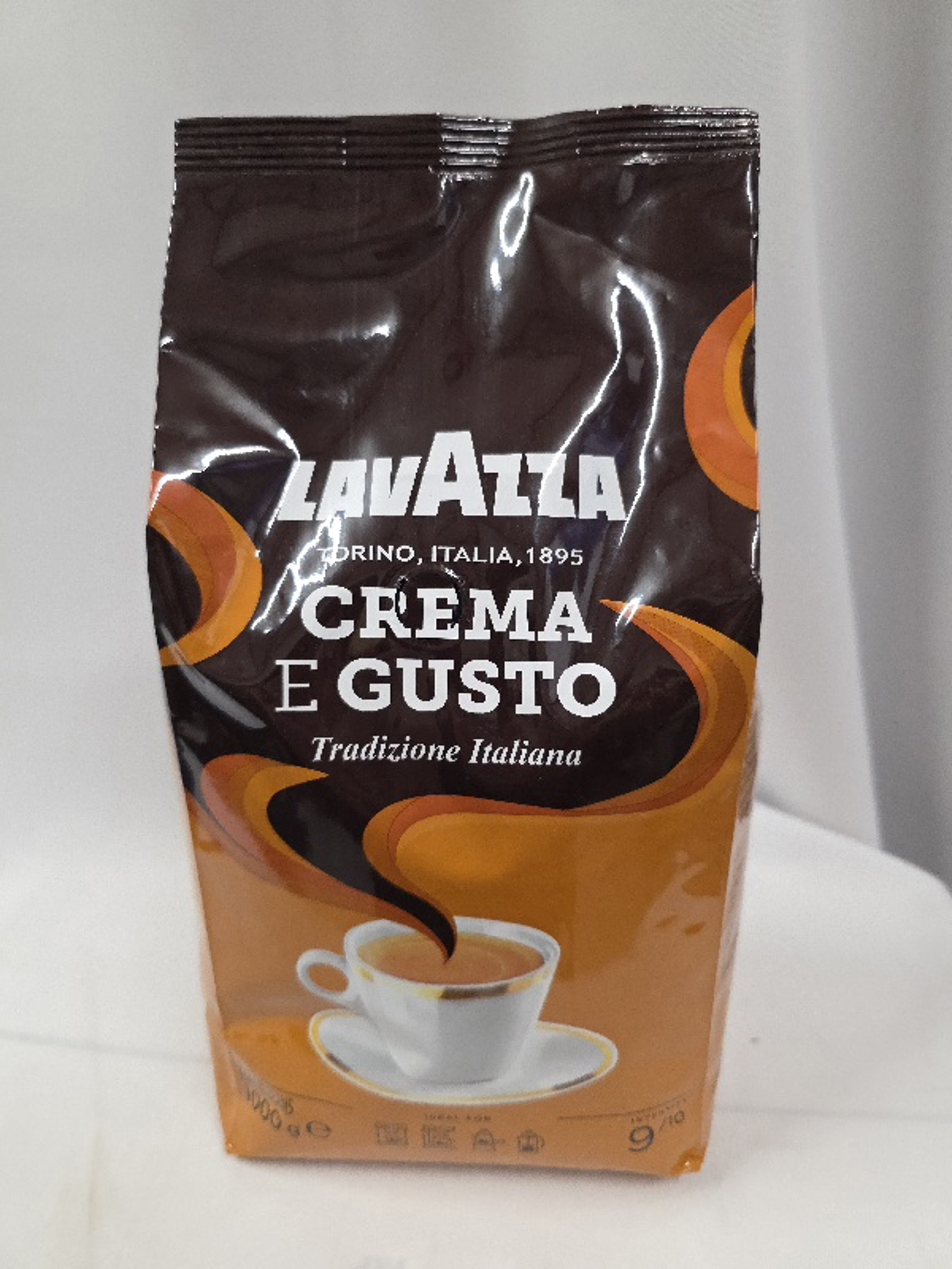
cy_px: 634
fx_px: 843
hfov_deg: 58.9
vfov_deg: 73.9
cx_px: 476
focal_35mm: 23
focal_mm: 6.3
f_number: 1.7
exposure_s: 1/101
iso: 500
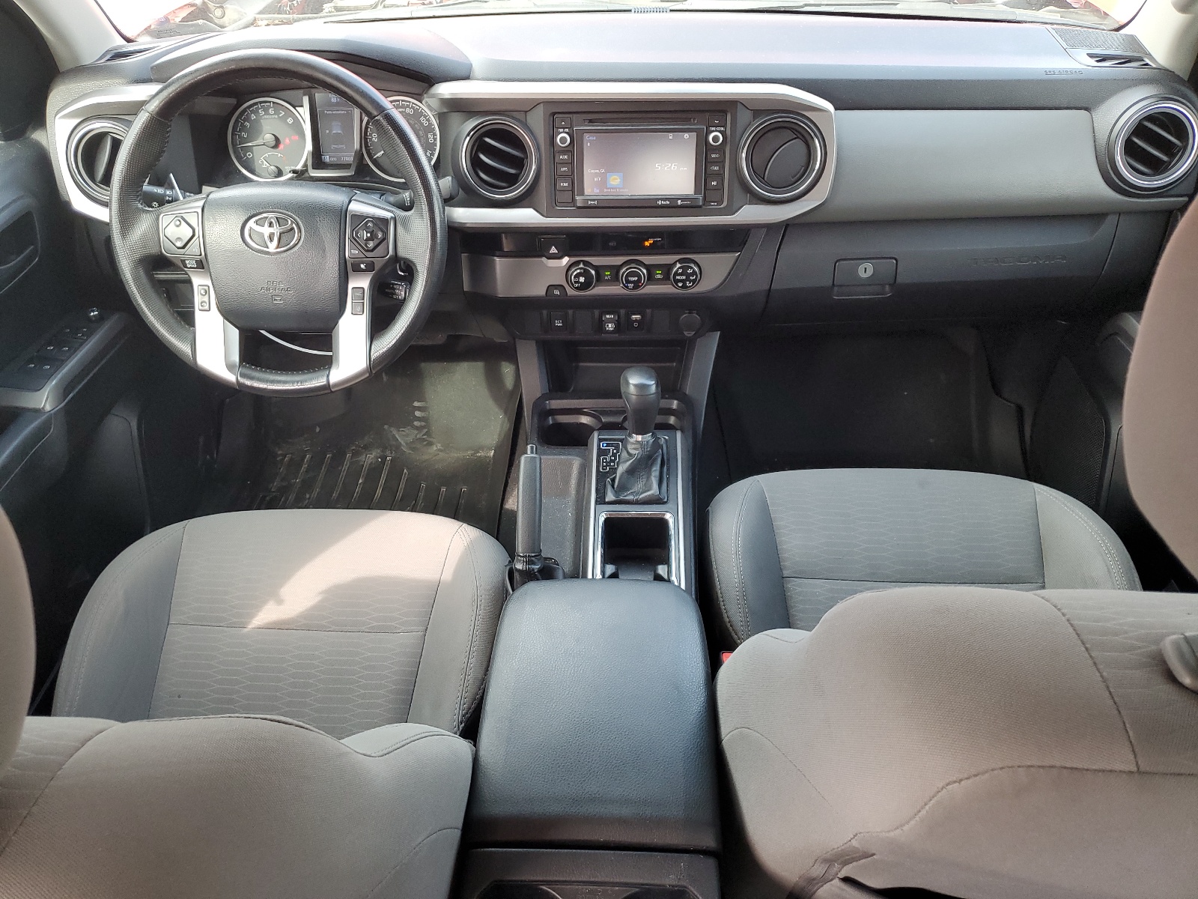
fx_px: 900
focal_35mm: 26
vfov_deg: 53.1
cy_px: 450
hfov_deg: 67.3
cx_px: 599
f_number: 1.5
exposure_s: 1/120
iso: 87
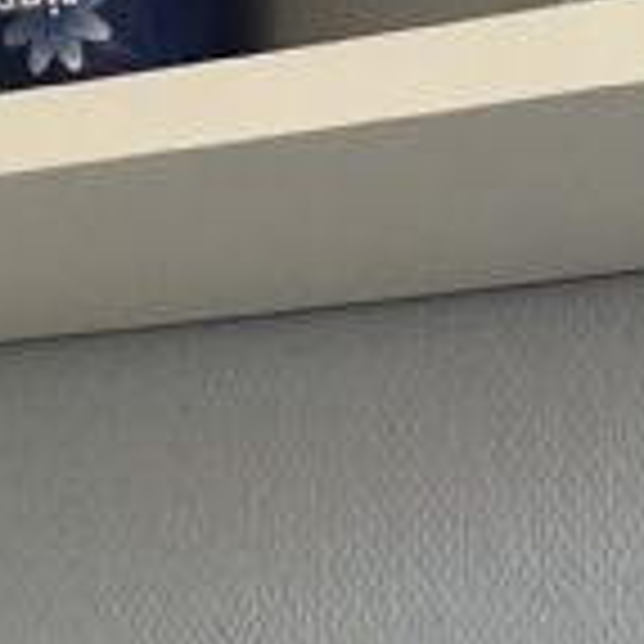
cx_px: 495
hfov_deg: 15.6
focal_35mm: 111
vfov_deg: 13.6
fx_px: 2336
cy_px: 1252
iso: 200
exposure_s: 1/50
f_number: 2.2
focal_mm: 2.71
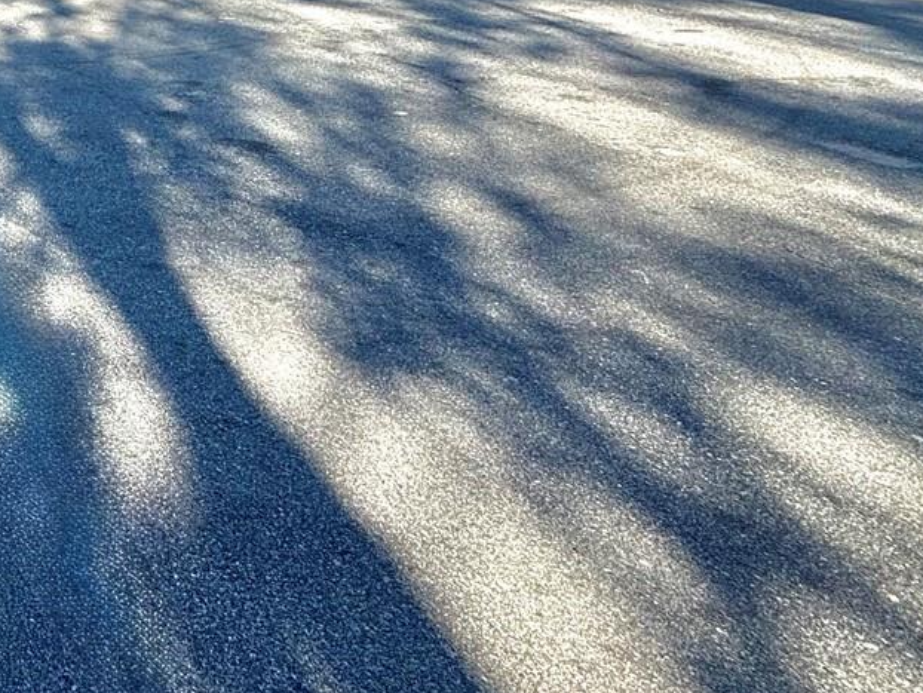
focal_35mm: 36
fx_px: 960
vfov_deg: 33.4
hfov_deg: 37.0
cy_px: -110
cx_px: -221
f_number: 2.2
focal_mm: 2.22
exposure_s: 1/1145
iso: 50
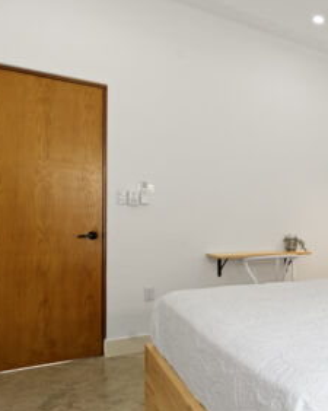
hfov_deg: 41.0
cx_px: 362
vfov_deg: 62.2
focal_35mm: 28
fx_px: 340
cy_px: 217
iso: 100
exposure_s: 1/1.67
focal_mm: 16
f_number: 8
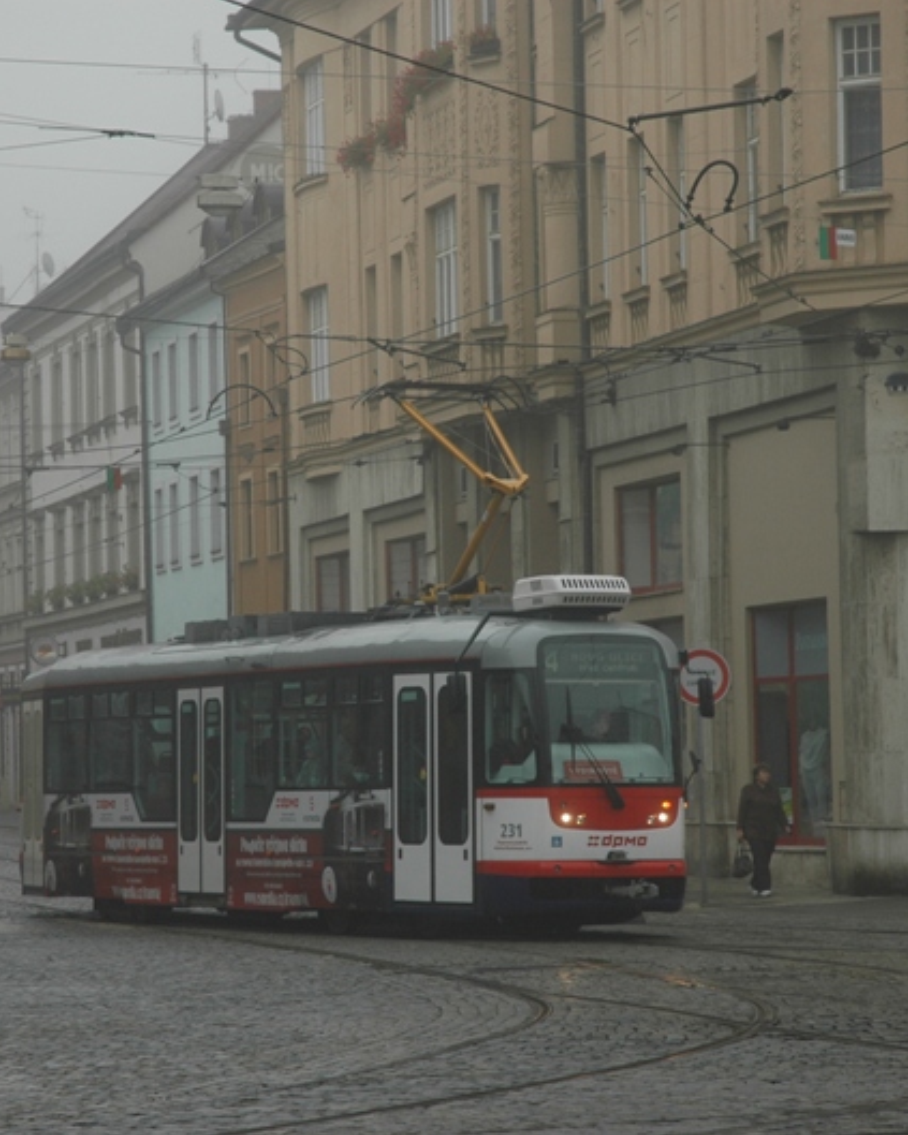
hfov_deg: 10.4
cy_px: 569
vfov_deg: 12.9
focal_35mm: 149
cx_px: 410
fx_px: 5007
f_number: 6.3
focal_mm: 70
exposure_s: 1/160
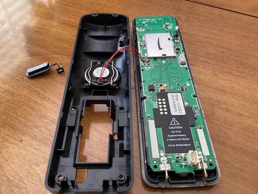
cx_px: 129
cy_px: 97
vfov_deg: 45.4
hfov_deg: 58.4
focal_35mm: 31
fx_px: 231
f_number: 2.4
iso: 320
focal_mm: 3.3
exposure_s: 1/33
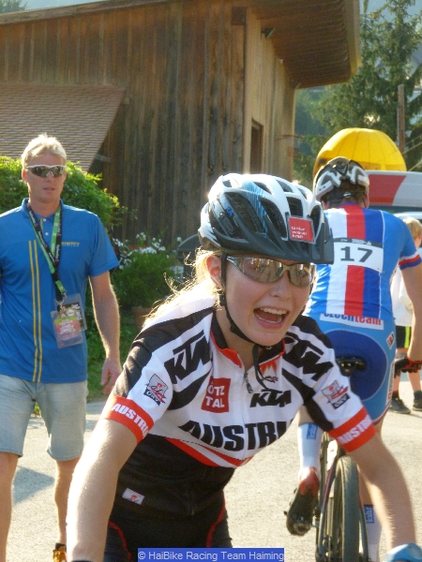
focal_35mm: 123
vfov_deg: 16.0
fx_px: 1999
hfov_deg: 12.0
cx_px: 211
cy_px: 281
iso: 250
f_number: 5.7
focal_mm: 22.1
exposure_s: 1/160
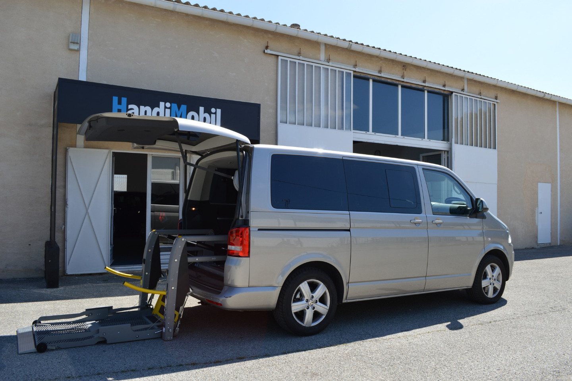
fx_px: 429
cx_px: 286
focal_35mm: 27
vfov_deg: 47.9
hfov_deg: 67.4
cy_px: 190
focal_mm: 18
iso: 100
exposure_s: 1/200
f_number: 7.1
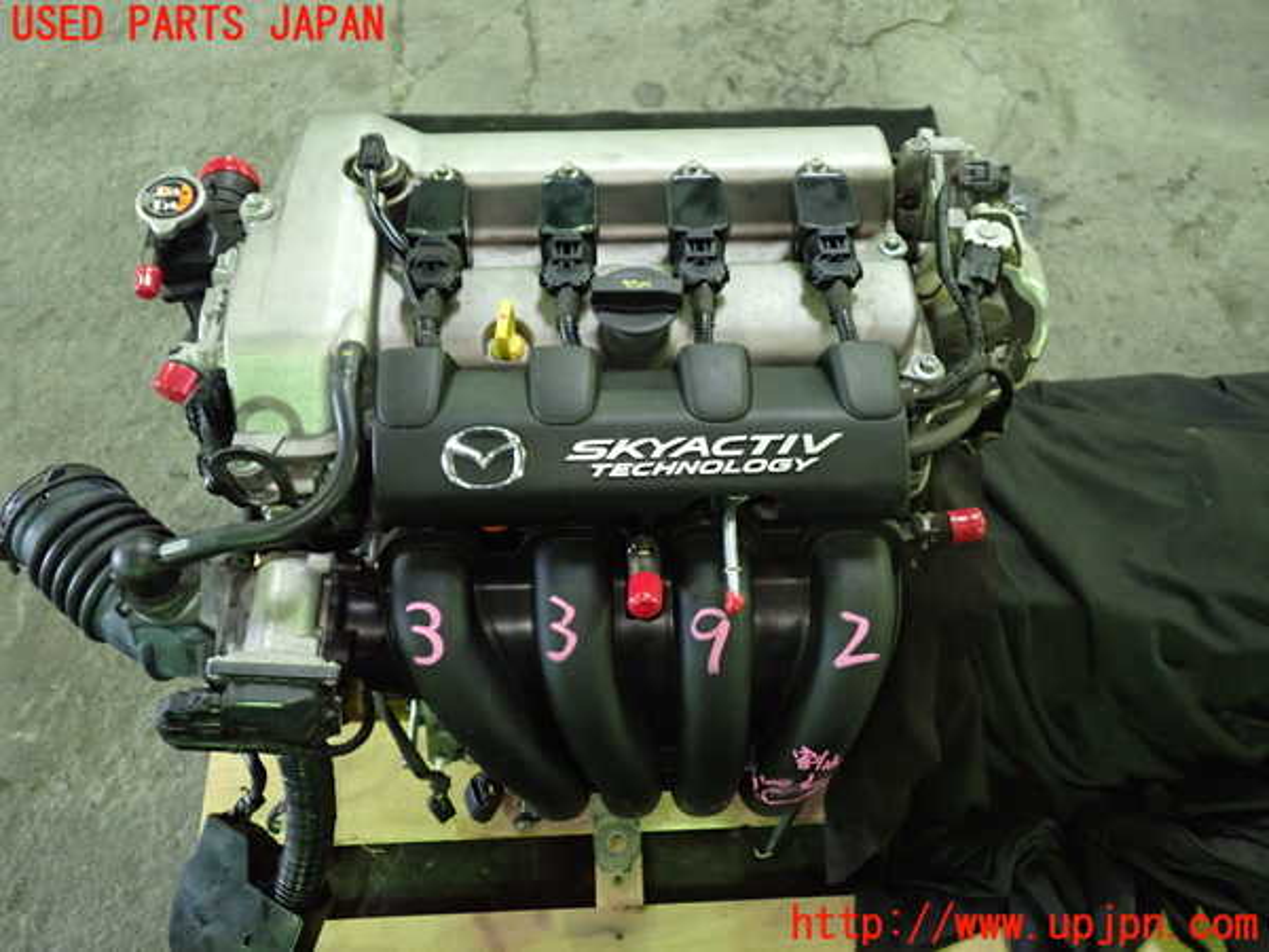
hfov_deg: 60.0
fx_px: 1100
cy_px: 476
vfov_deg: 46.8
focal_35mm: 30
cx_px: 634
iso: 800
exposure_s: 1/30
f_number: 2.3
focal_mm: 5.4
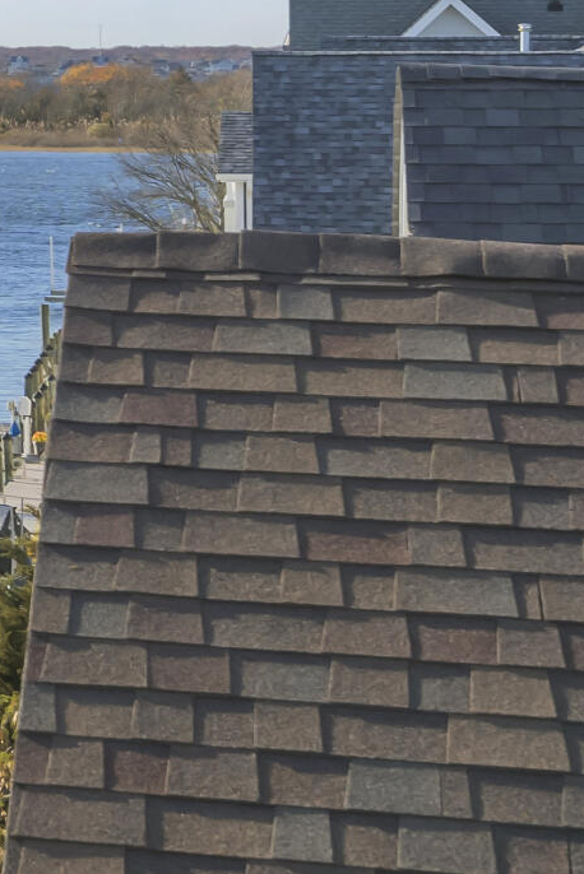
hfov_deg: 7.9
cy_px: -29
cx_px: -1070
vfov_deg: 13.2
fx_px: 3719
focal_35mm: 153
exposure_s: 1/160
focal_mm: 35
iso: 100
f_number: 8
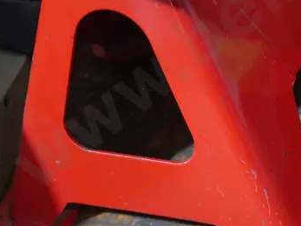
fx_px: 1130
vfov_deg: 11.0
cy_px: -90
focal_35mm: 130
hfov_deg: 14.6
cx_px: 378
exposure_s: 1/60
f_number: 4.7
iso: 800
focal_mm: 22
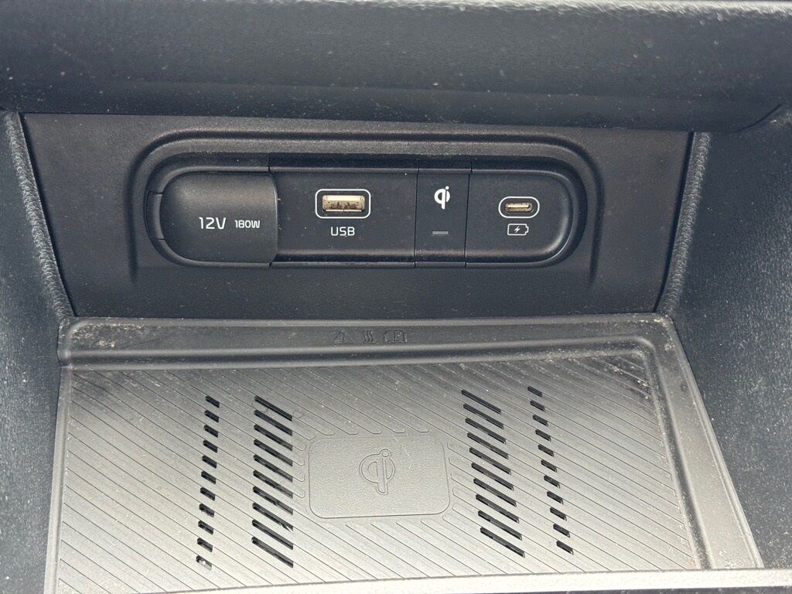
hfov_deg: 39.7
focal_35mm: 48
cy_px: 297
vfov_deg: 30.3
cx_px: 396
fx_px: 1098
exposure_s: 1/40
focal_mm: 6.76
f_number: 1.78
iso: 320
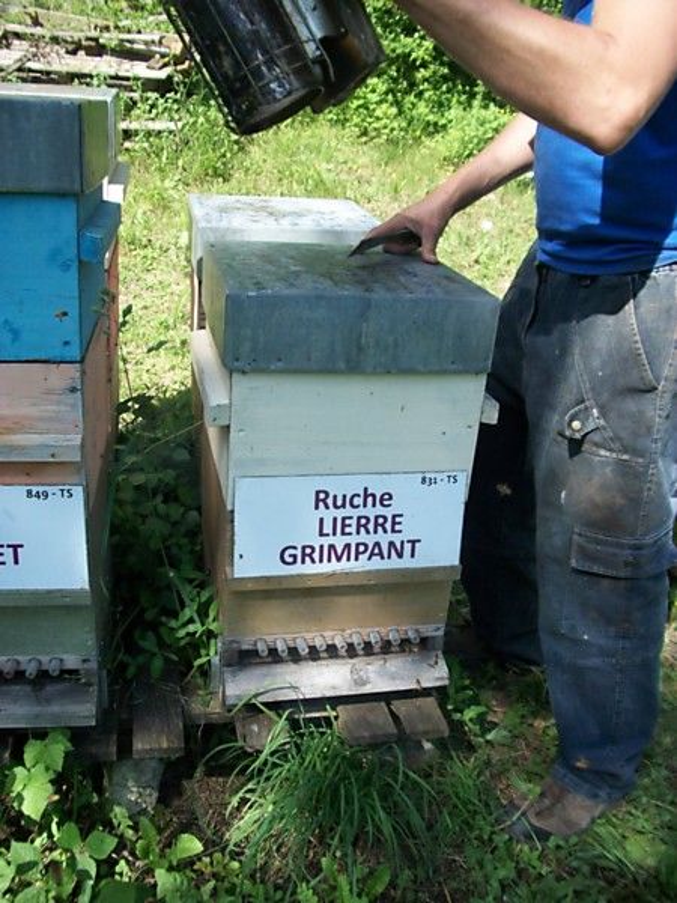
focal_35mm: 32
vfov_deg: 56.8
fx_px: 834
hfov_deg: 44.2
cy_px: 452
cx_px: 338
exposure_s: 1/500
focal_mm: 5.7
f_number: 2.9
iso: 80
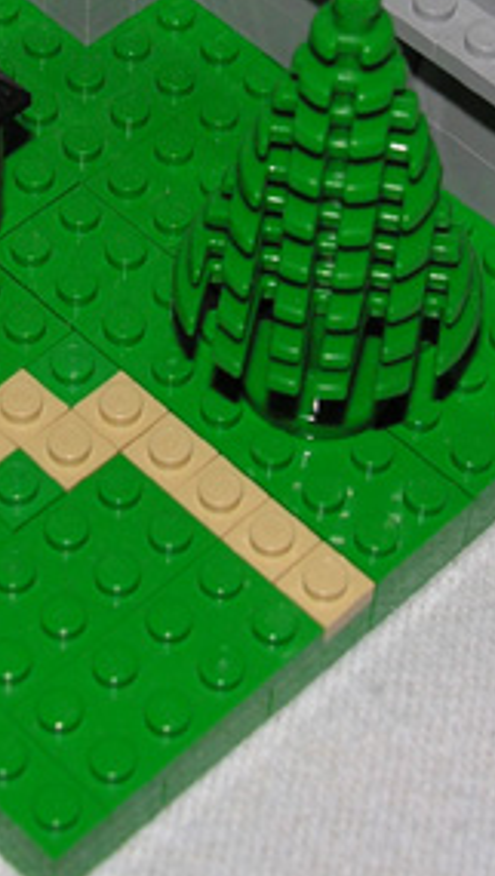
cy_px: 55
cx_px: 117
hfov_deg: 10.7
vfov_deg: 18.6
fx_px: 2628
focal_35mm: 113
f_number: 2.8
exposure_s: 1/60.1
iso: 50
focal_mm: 9.5
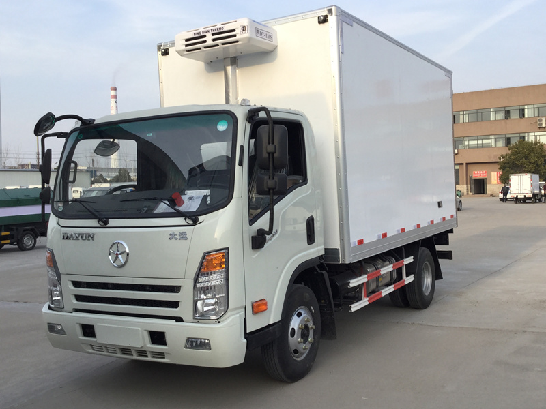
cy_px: 204
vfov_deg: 45.4
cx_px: 273
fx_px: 489
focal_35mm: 31
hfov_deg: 58.4
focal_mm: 3.3
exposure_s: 1/260
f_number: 2.4
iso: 25
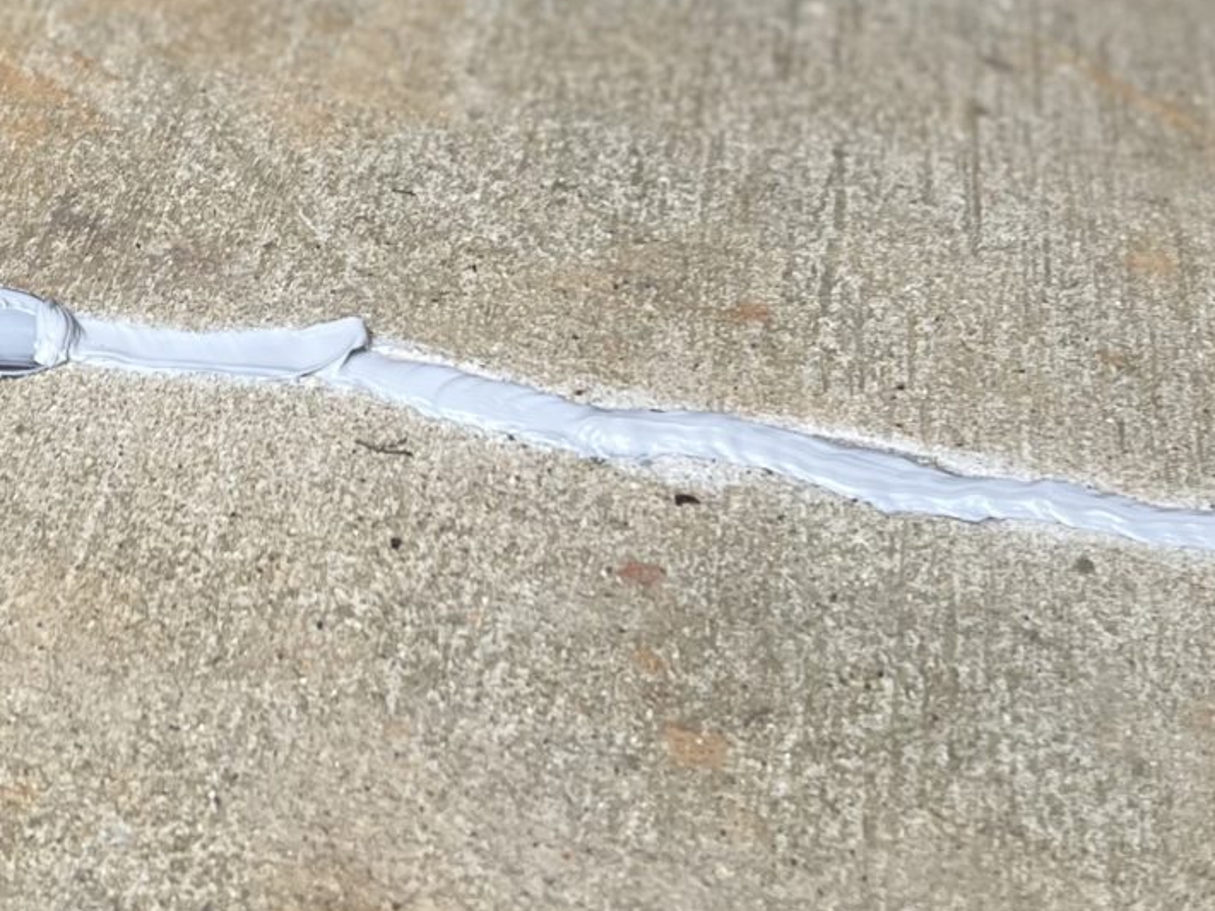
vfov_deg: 19.3
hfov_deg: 25.7
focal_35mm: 75
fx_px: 2632
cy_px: 111
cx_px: 301
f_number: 1.5
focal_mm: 5.7
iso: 40
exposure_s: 1/253
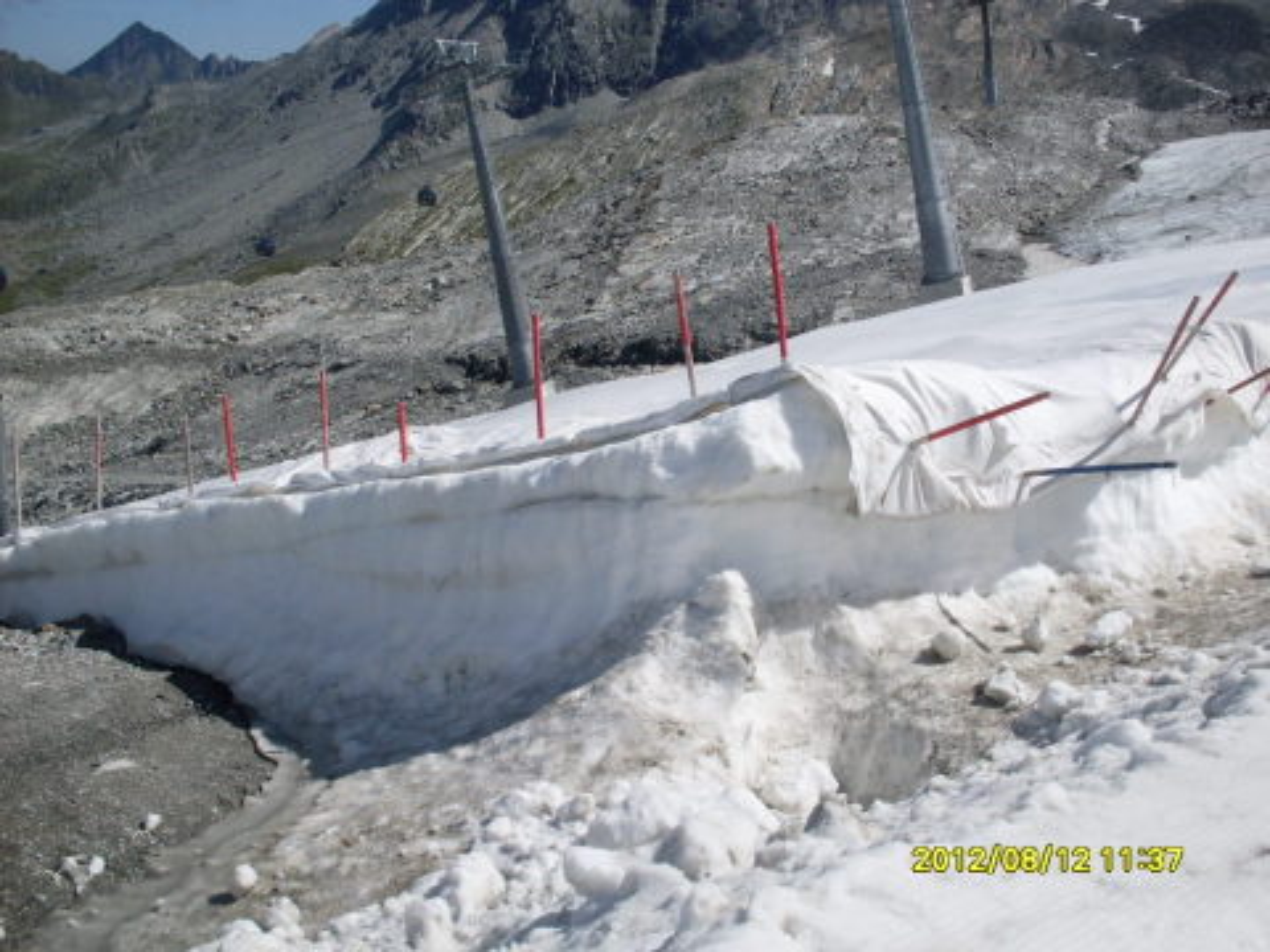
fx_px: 1394
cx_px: 635
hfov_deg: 49.0
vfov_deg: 37.7
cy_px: 476
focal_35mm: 38
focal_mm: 6.3
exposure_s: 1/500
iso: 80
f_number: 8.4
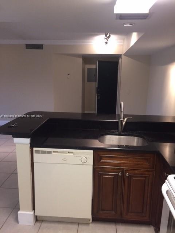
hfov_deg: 48.2
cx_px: 88
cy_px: 116
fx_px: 195
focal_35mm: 29
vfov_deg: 61.7
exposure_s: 1/30
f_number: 2.2
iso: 100
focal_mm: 4.15
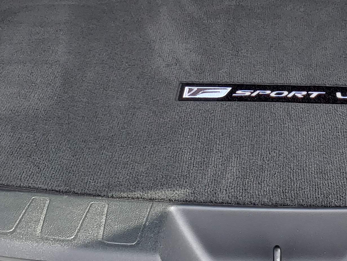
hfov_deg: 22.7
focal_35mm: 85
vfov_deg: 16.9
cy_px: -21
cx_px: 284
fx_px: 852
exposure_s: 1/107
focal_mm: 4.3
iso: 50
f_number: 2.4
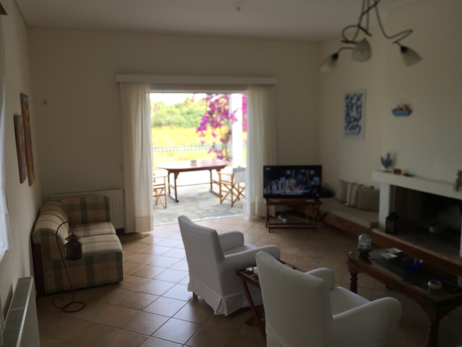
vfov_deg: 48.2
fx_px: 387
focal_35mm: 29
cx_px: 231
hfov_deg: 61.7
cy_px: 174
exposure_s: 1/118
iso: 32
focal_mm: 4.15
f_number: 2.2
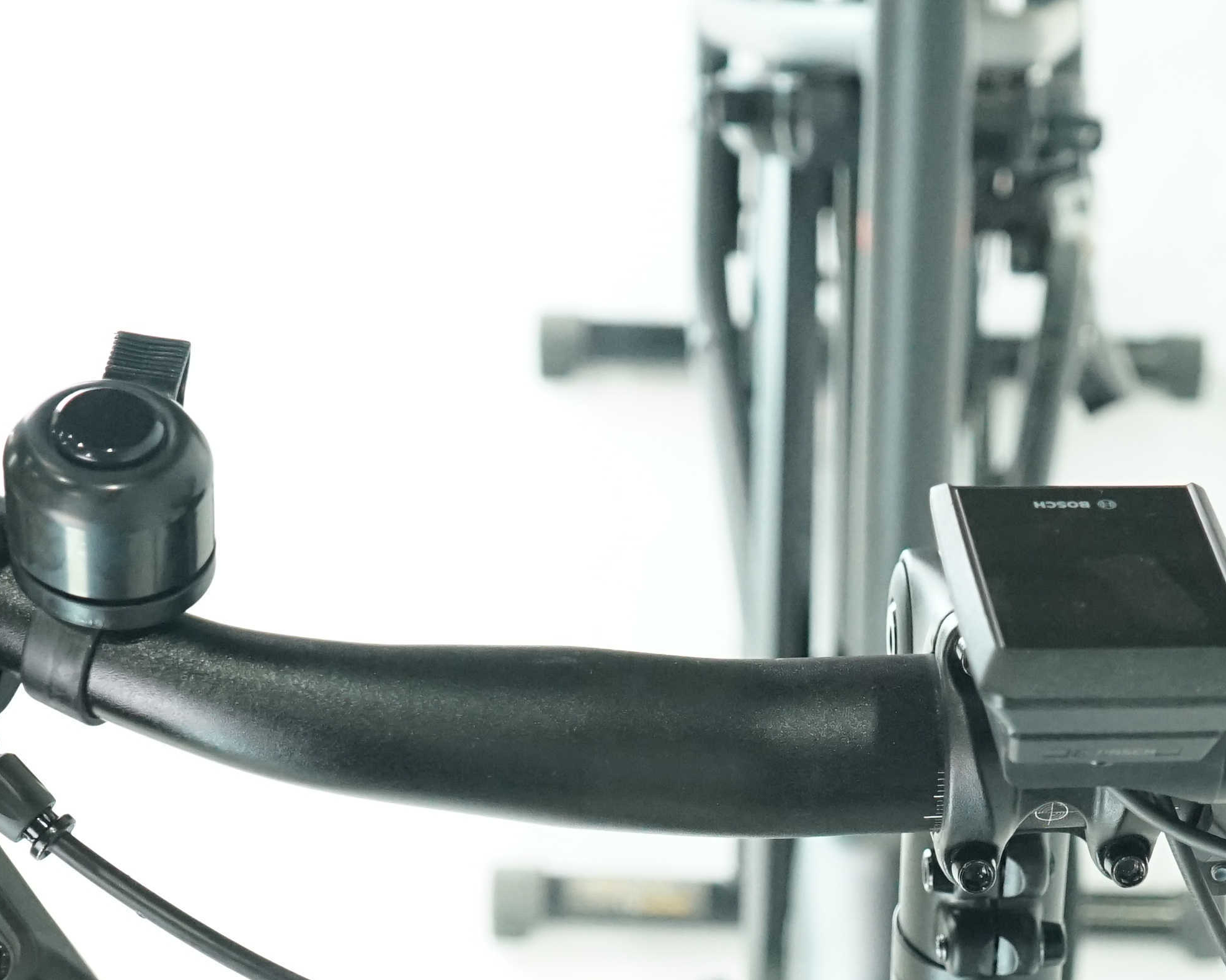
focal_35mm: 94
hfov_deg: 20.2
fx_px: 3410
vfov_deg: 15.6
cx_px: 944
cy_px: 1235
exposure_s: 1/200
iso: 3200
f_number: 5
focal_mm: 33
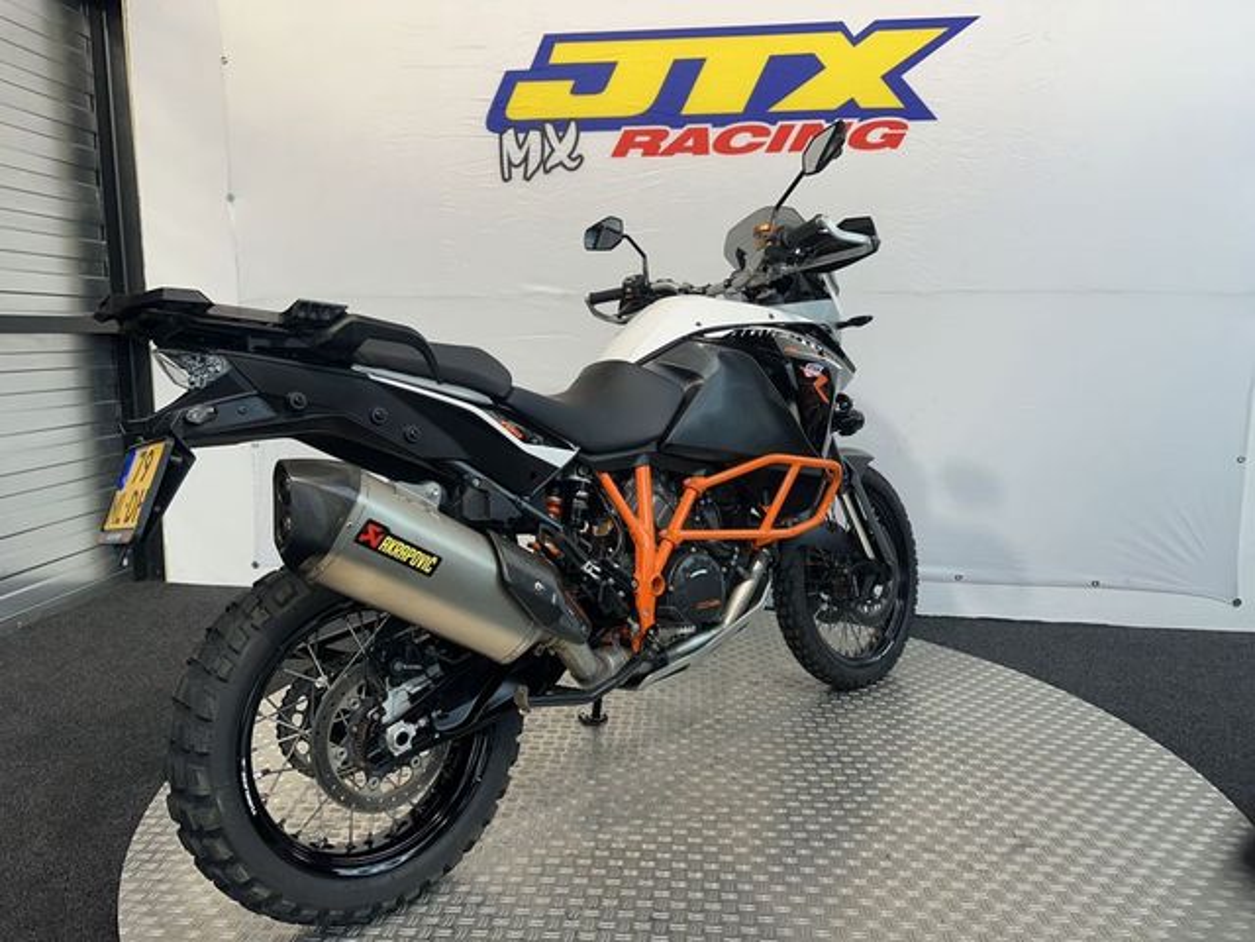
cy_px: 471
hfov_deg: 71.6
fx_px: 870
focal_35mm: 24
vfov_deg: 56.8
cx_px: 628
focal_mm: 6.86
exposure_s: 1/100
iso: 64
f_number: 1.78
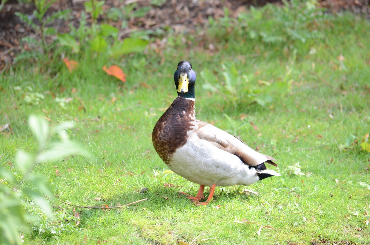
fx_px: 3384
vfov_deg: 4.1
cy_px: 122
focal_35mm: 330
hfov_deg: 6.3
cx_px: 185
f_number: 5.3
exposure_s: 1/250
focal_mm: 220
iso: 250
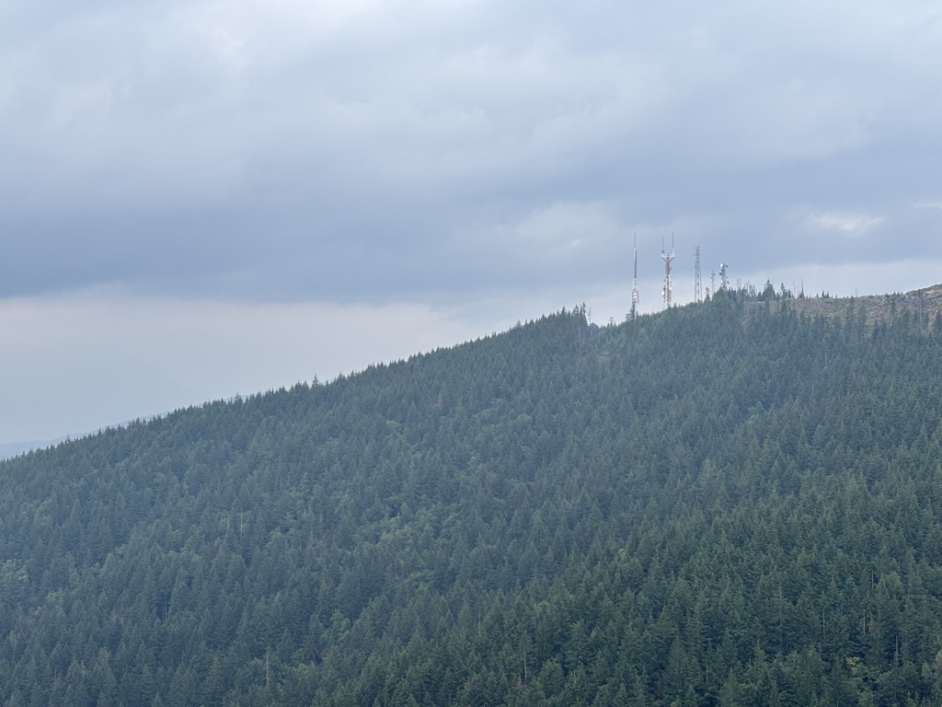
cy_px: 354
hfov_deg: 36.8
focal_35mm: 52
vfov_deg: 28.0
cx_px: 471
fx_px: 1415
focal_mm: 5.96
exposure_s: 1/732
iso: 32
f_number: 1.6
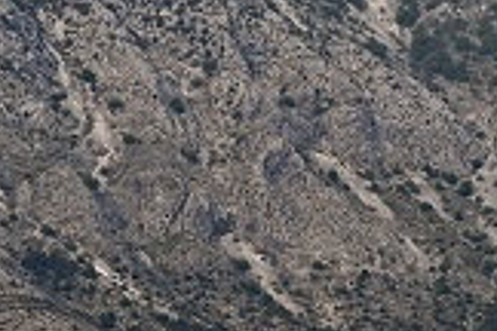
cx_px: 371
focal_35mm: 556
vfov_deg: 2.5
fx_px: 7675
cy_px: 205
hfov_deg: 3.7
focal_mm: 95
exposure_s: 1/500
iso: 140
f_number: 5.6
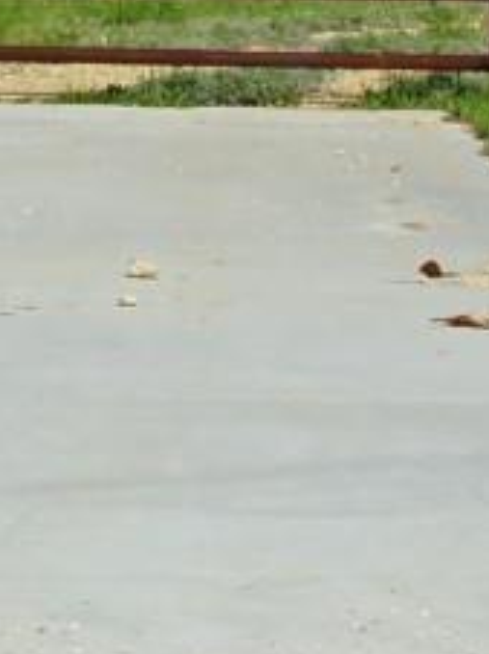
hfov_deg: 6.6
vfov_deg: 8.7
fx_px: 4196
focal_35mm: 222
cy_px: -256
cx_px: -3
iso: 100
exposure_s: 1/250
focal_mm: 17
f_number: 13
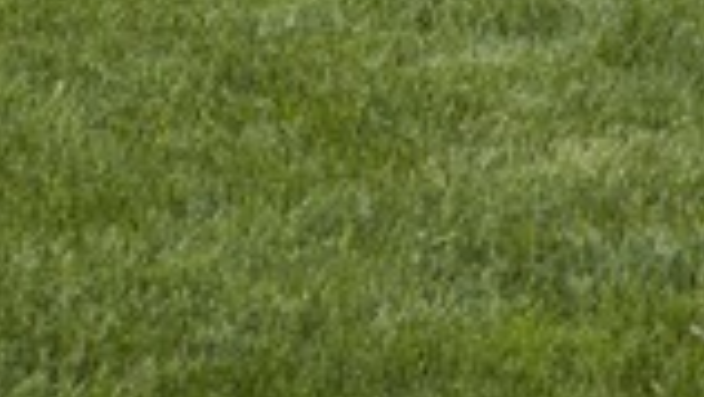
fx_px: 4818
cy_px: -575
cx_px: 1337
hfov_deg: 8.0
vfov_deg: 4.6
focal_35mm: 258
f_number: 5.6
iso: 100
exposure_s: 1/250
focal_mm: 50
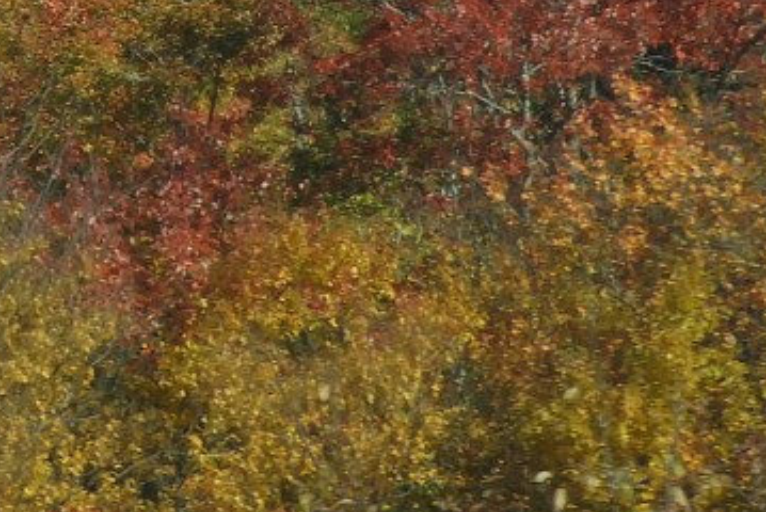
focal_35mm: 521
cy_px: -557
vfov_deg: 2.6
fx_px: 11094
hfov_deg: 3.9
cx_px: -642
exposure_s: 1/400
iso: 100
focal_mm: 22.4
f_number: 5
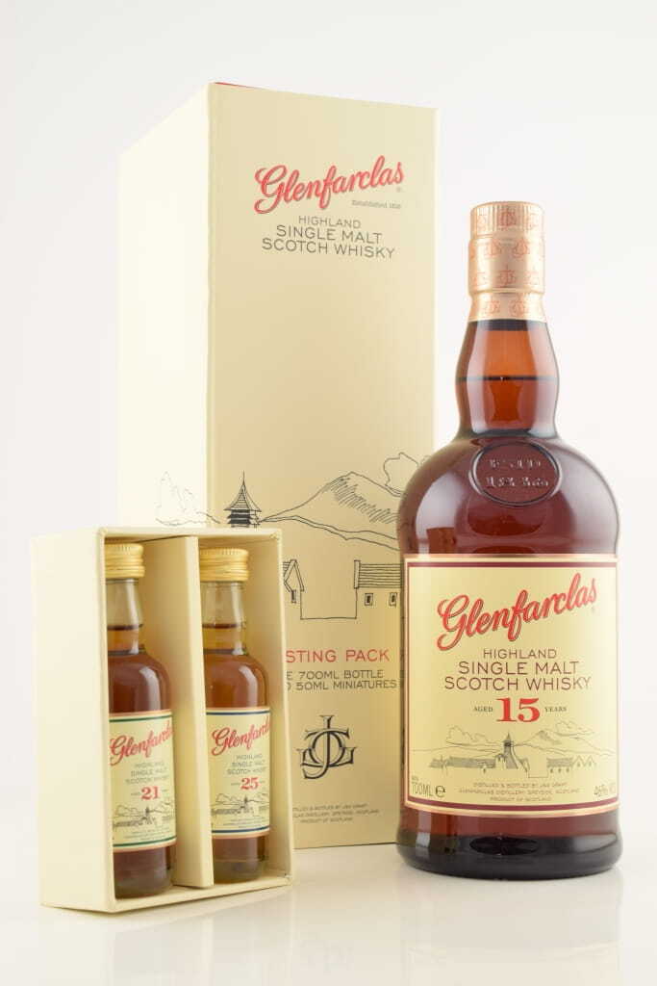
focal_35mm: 60
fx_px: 1642
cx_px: 328
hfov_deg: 22.6
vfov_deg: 33.4
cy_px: 493
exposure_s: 1/10
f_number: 10
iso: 100
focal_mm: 40
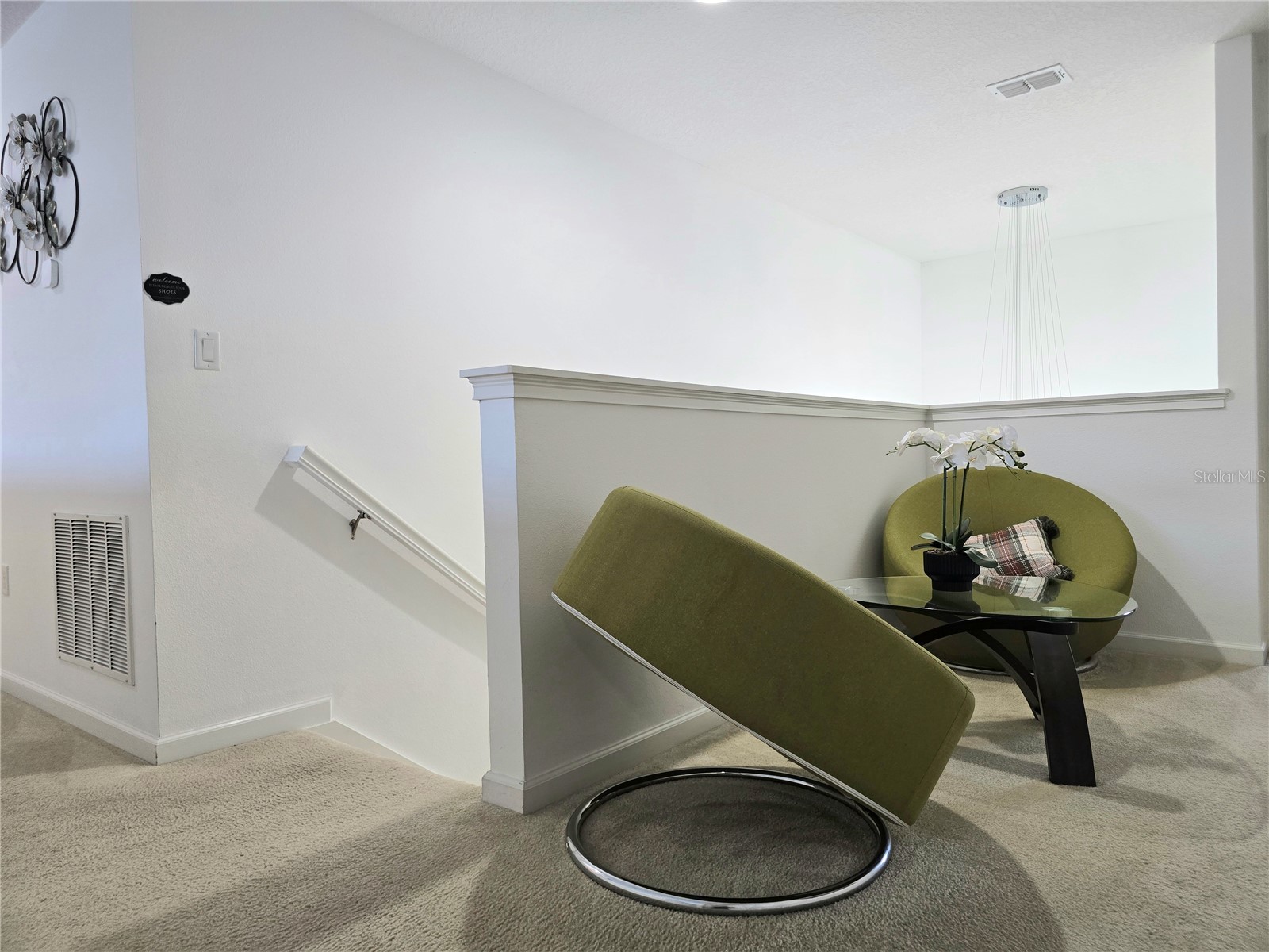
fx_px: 843
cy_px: 476
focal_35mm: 23
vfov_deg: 58.9
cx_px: 634
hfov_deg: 73.9
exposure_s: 1/120
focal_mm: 6.3
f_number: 1.7
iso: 160
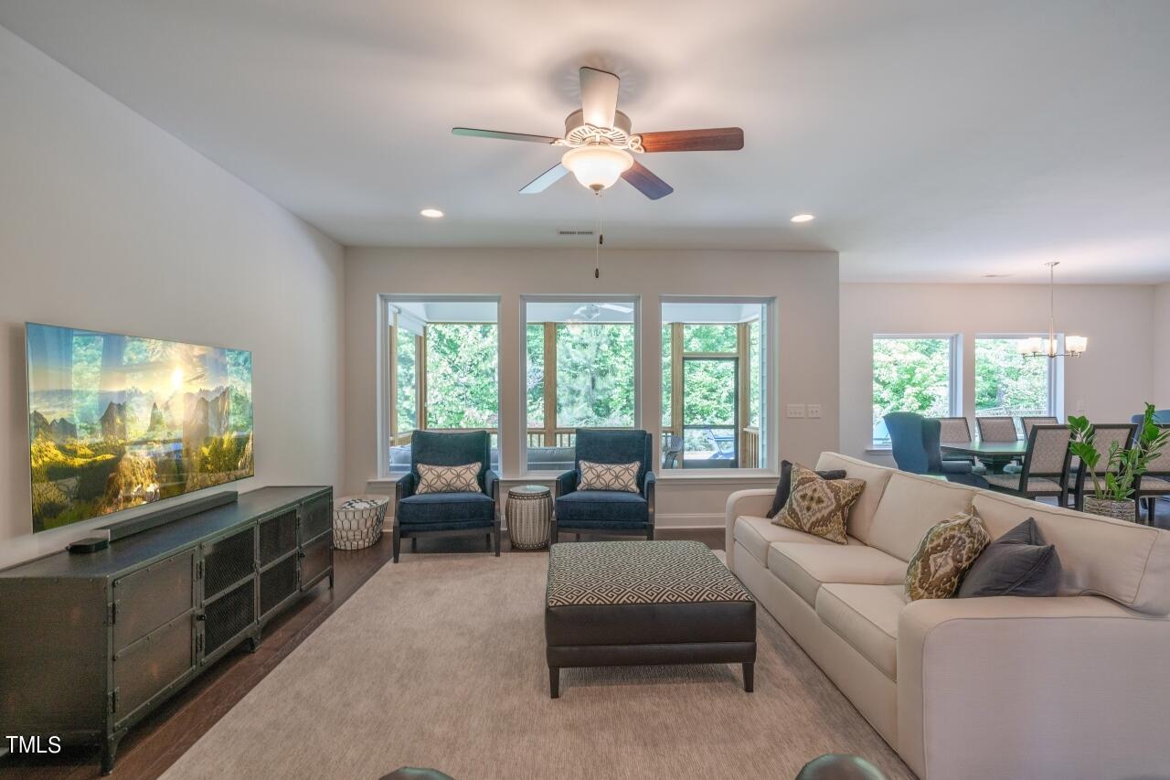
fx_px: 520
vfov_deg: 73.7
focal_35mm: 16
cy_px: 390
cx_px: 585
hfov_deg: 96.7
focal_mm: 16
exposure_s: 1/13
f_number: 8
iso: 320
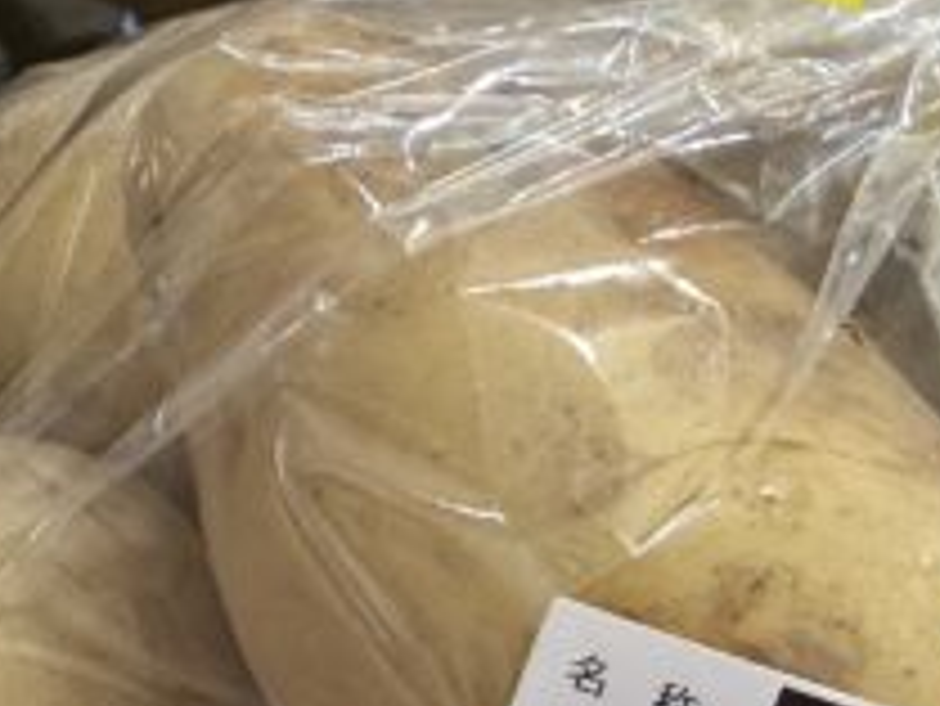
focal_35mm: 110
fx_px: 2989
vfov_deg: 13.5
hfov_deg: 17.3
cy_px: 382
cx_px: -72
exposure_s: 1/60
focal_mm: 2.22
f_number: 2.2
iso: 200
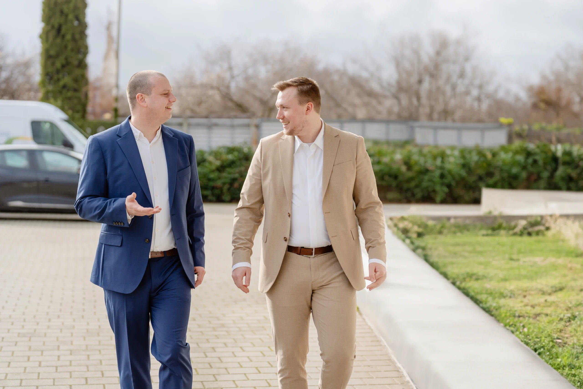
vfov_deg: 18.7
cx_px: 292
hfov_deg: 27.7
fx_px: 1182
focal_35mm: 73
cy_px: 194
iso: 250
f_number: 2.8
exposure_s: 1/2000
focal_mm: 73
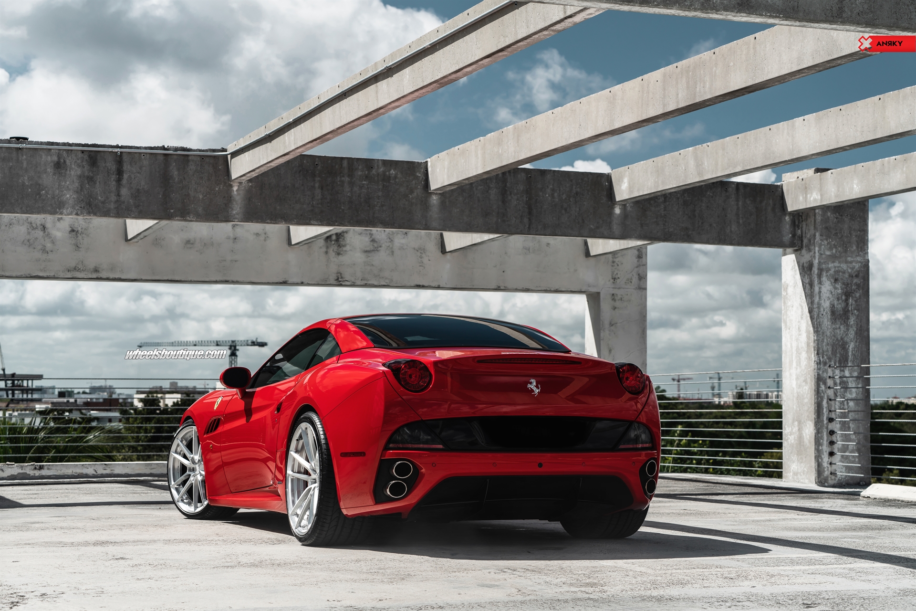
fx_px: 1781
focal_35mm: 70
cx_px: 458
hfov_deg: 28.8
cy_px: 306
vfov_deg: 19.5
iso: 200
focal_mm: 70
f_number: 6.3
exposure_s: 1/500
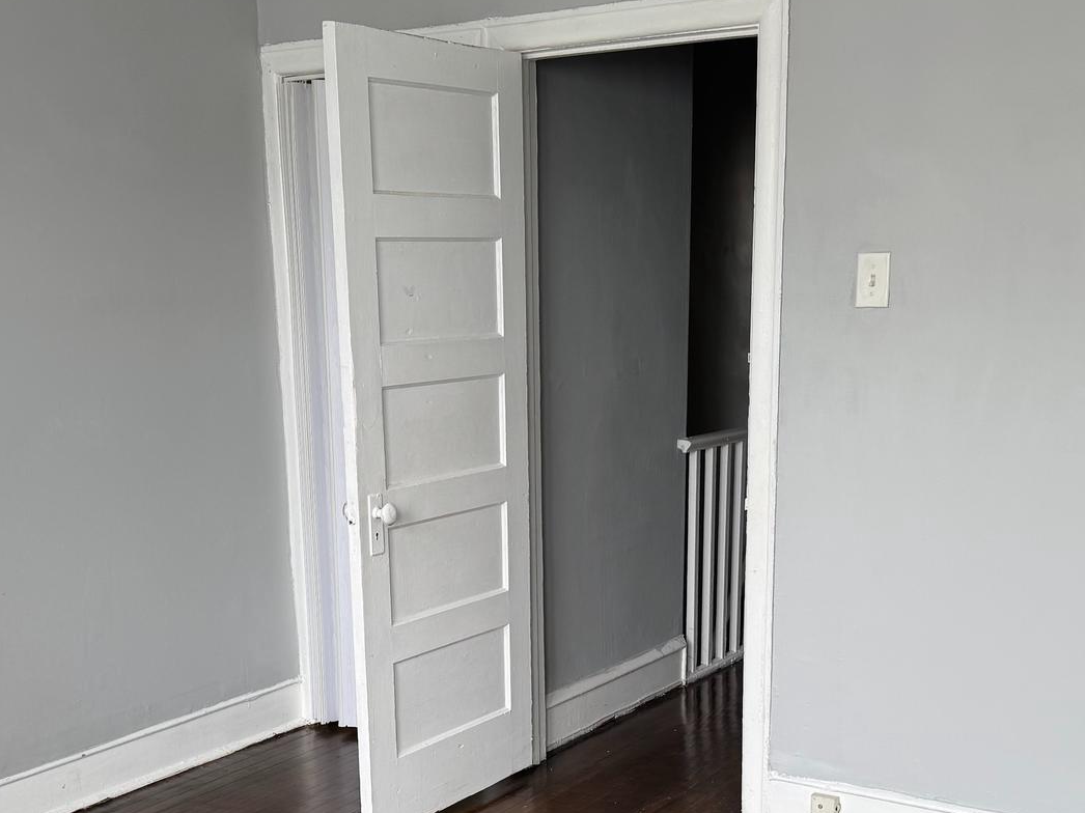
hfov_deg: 40.4
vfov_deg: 30.3
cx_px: 538
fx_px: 1473
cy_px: 617
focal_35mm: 47
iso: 64
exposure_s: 1/121
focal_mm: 6.76
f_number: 1.78
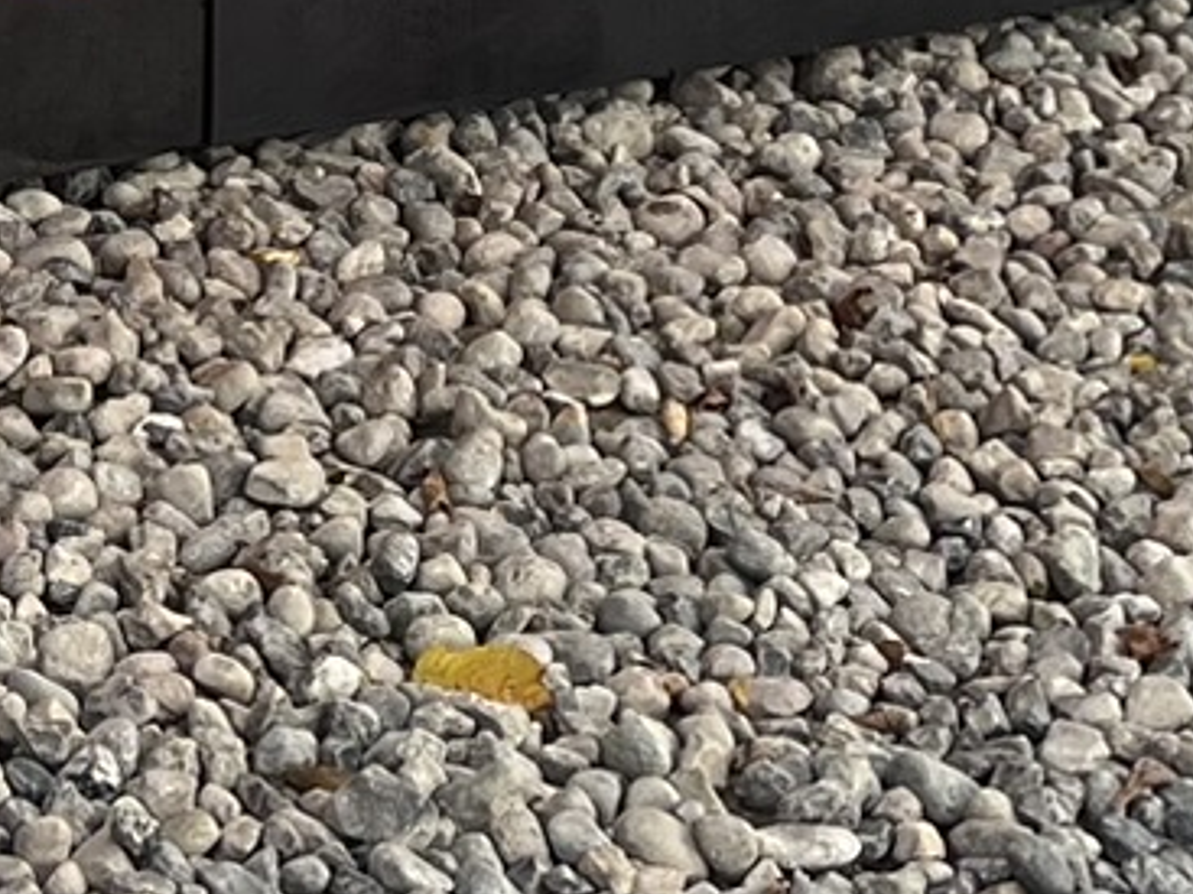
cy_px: -666
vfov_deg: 9.7
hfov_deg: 12.7
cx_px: -793
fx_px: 4996
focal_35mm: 145
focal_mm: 5.1
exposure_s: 1/1009
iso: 50
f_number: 1.6
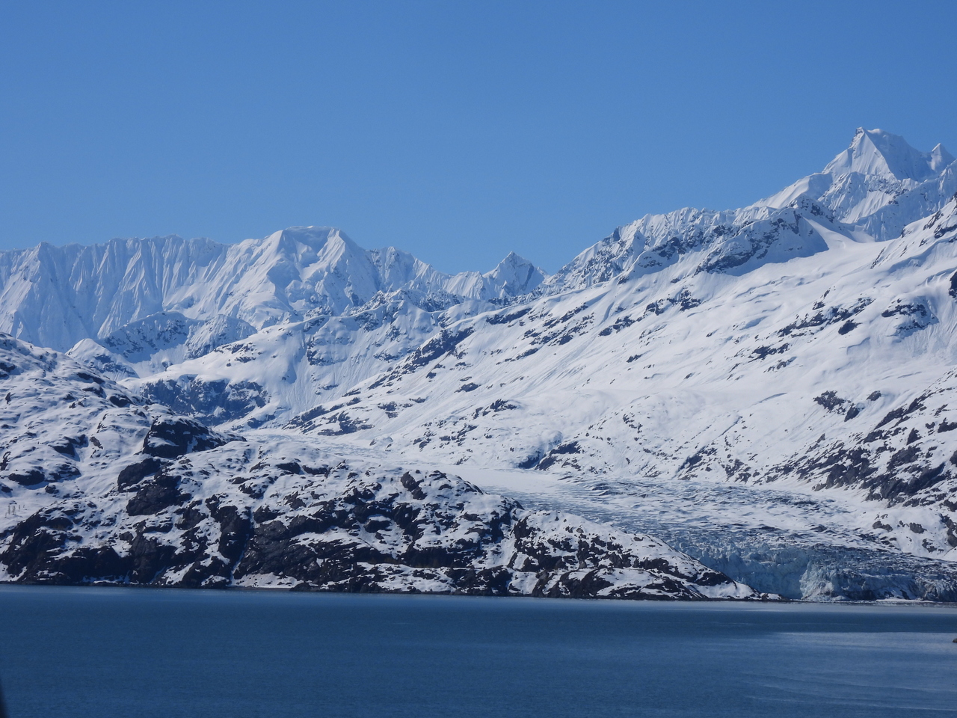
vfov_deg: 11.0
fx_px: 3732
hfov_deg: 14.6
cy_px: 359
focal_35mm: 135
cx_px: 478
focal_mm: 24.1
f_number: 6.3
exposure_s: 1/1600
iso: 100
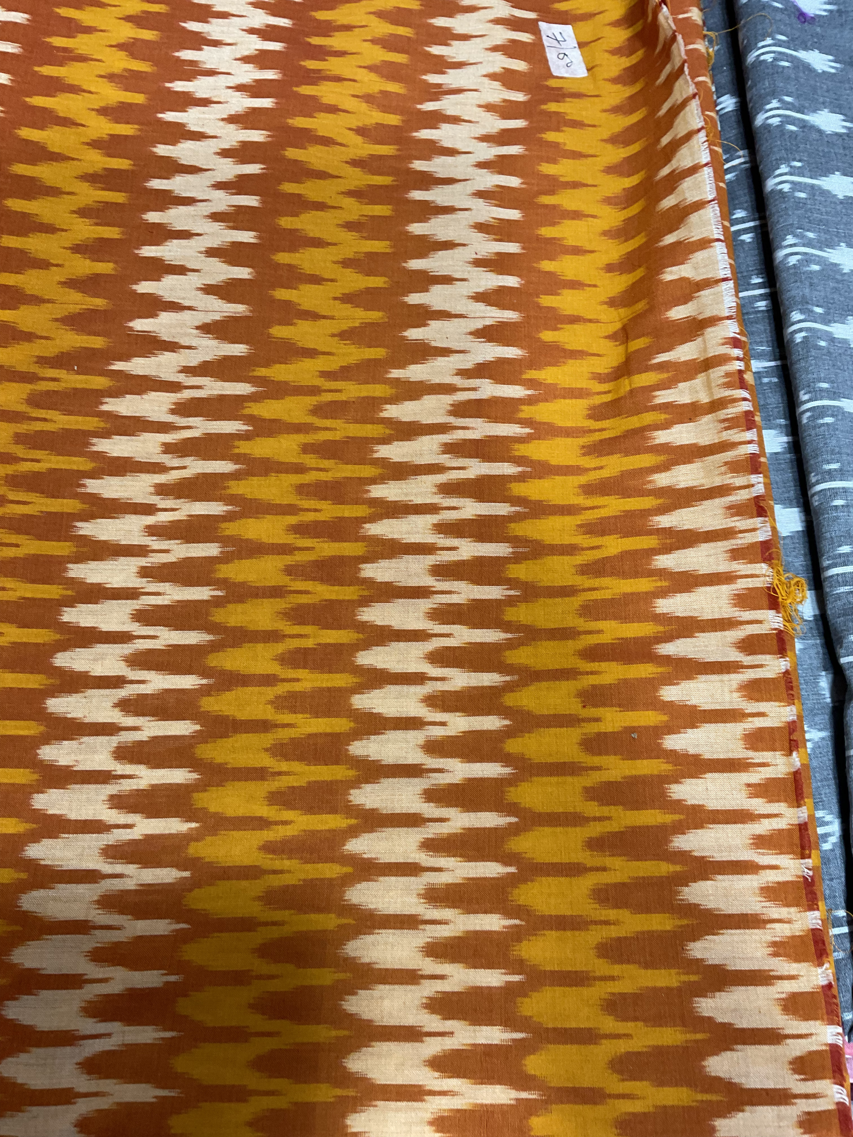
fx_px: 953
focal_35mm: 29
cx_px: 426
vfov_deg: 61.7
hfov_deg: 48.2
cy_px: 568
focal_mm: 3
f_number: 1.8
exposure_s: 1/50
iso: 50
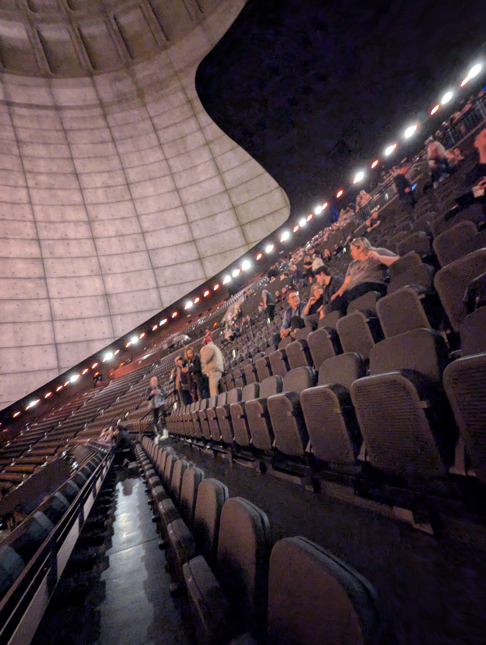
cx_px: 243
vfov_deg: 94.4
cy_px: 322
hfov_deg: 78.2
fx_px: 299
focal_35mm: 16
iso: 1410
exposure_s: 1/15.1
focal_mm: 2.35
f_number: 2.2
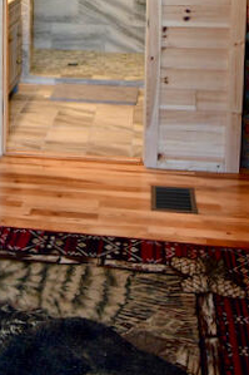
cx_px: 43
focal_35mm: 60
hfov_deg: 22.2
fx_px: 623
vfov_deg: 30.3
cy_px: -25
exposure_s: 1/80
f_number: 6.3
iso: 640
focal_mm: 14
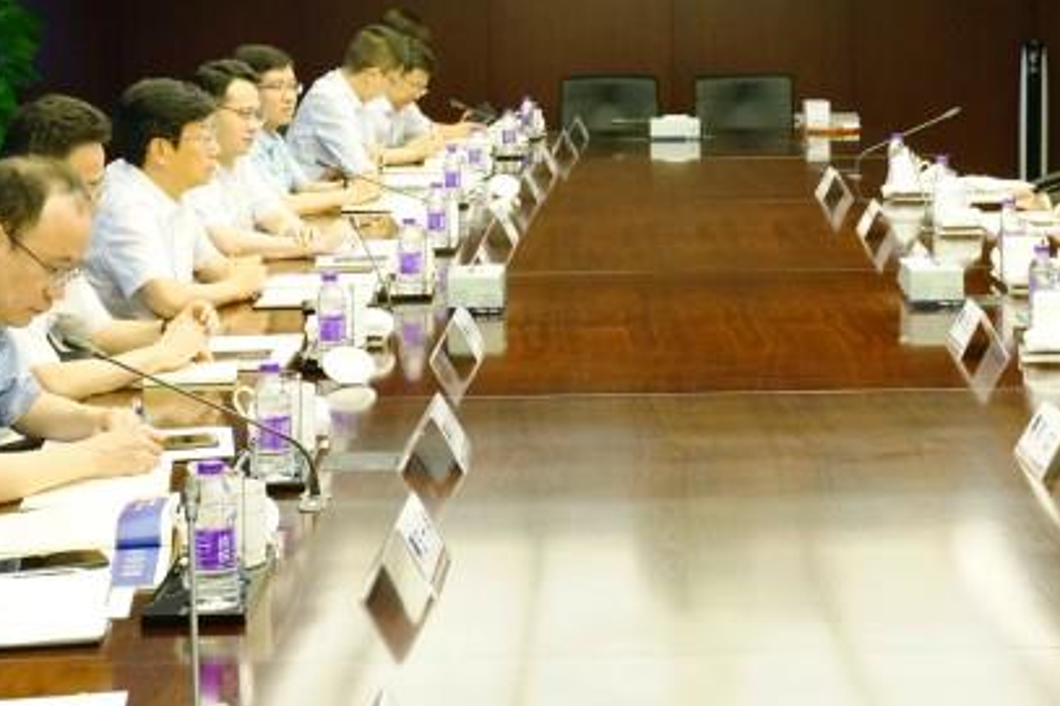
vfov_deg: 17.4
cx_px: 737
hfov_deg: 25.8
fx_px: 2296
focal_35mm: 78
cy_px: 220
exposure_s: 1/60
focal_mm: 31
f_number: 5.6
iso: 3200
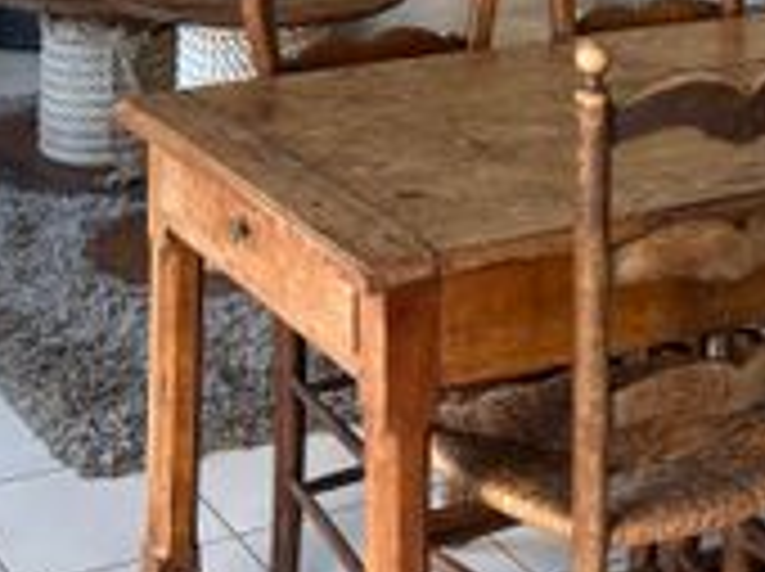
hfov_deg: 21.3
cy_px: -405
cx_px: 500
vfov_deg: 14.4
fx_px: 2030
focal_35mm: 92
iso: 50
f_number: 1.6
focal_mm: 5.96
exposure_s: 1/122
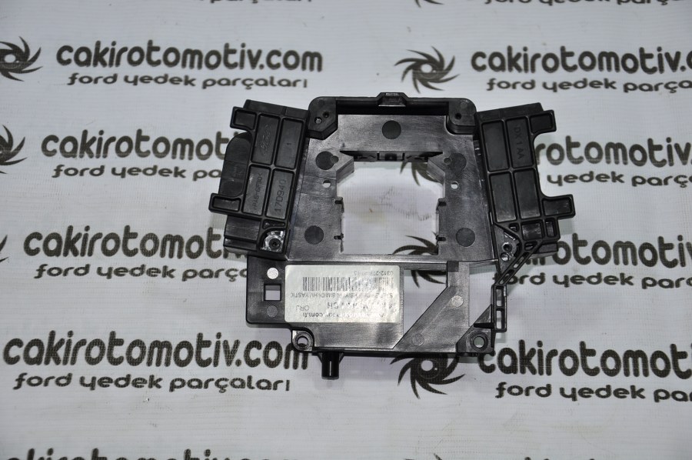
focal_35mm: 87
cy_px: 230
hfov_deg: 23.4
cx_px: 346
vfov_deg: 15.7
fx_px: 1670
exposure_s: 1/60
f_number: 5
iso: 200
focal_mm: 58
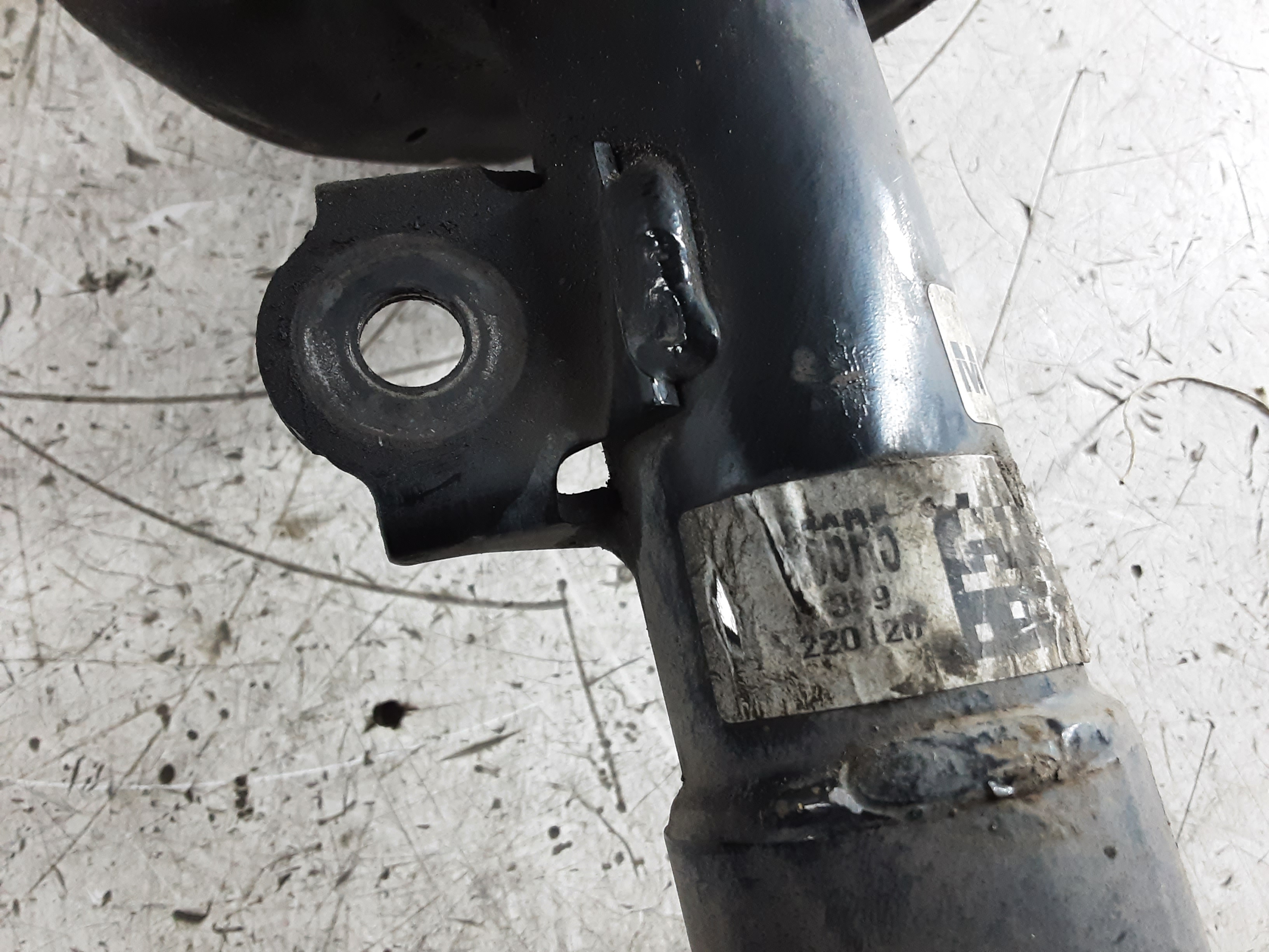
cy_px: 476
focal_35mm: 27
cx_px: 634
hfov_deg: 65.3
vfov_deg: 51.4
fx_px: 990
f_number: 1.9
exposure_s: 1/33
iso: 160
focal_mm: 2.91
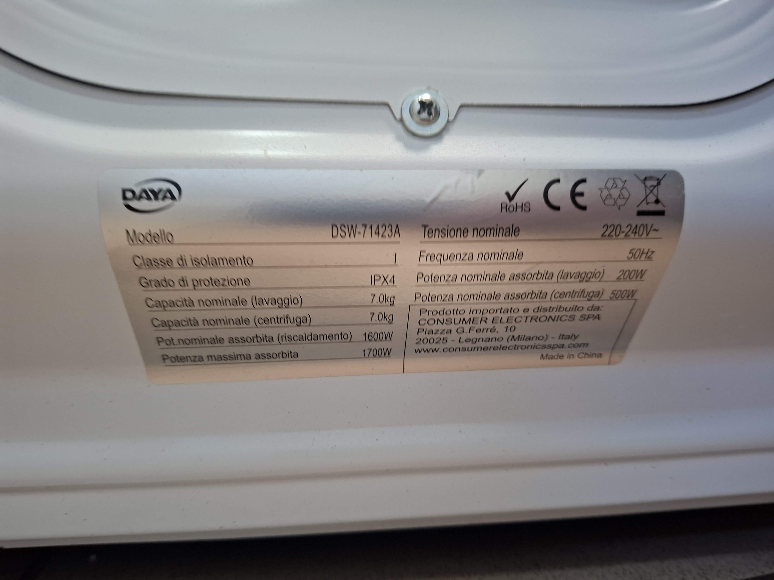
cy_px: 290
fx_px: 514
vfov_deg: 58.9
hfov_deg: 73.9
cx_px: 387
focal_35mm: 23
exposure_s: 1/25
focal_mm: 5.54
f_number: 1.8
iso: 400
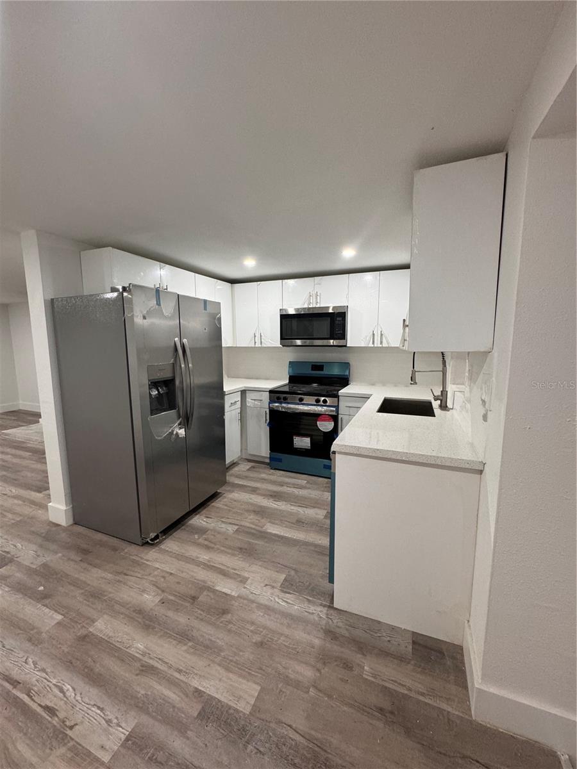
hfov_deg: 85.7
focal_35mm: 14
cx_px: 288
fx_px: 311
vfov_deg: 102.1
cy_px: 384
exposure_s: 1/60
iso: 200
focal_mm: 2.22
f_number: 2.2
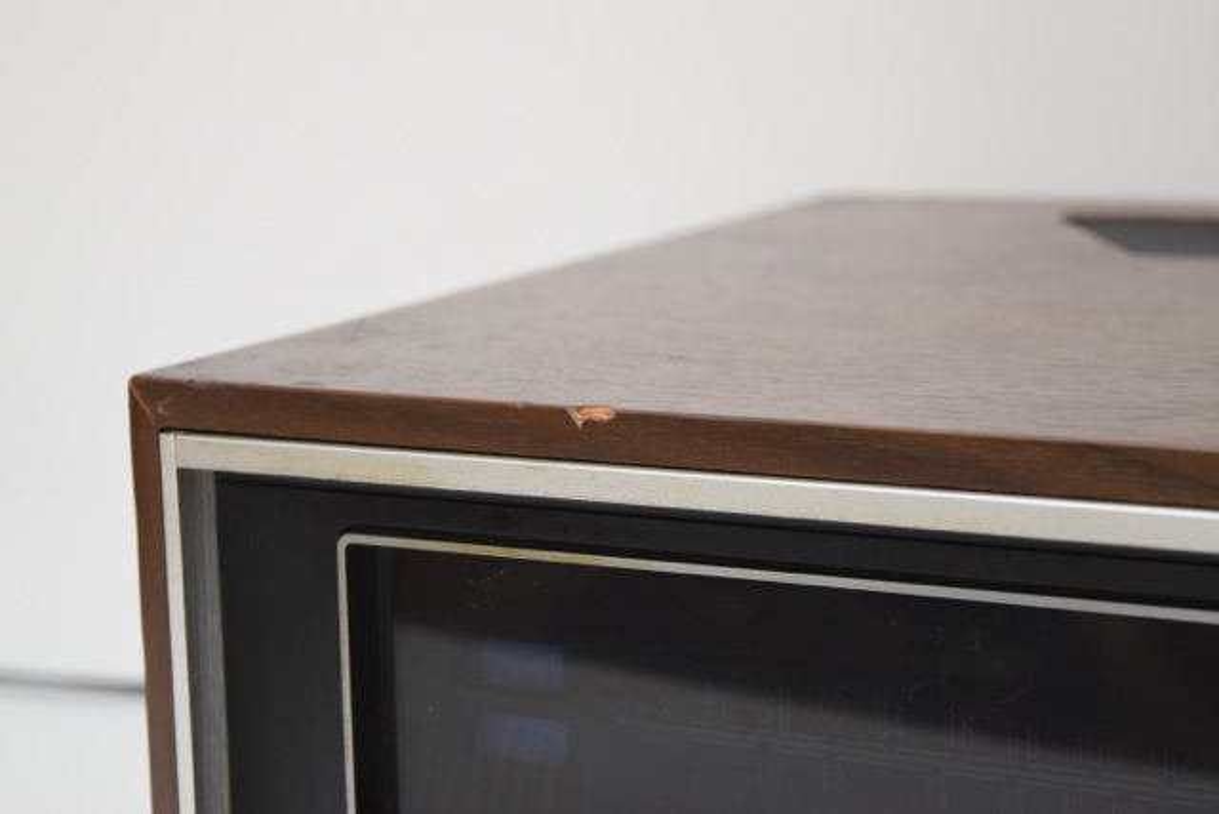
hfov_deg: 24.6
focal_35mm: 82
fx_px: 2794
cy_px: 407
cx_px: 610
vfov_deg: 16.6
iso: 1600
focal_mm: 55
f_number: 5.6
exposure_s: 1/125
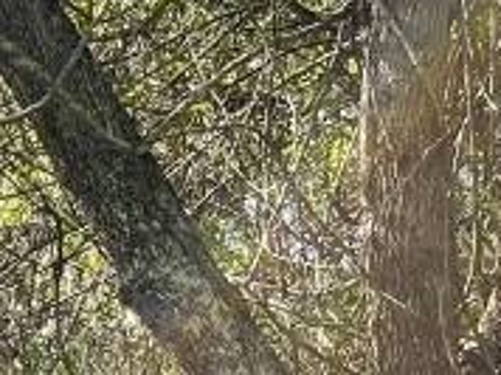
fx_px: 2081
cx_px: -901
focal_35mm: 144
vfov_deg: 9.8
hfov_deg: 10.6
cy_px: 651
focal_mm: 5.1
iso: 32
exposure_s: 1/696
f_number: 1.6
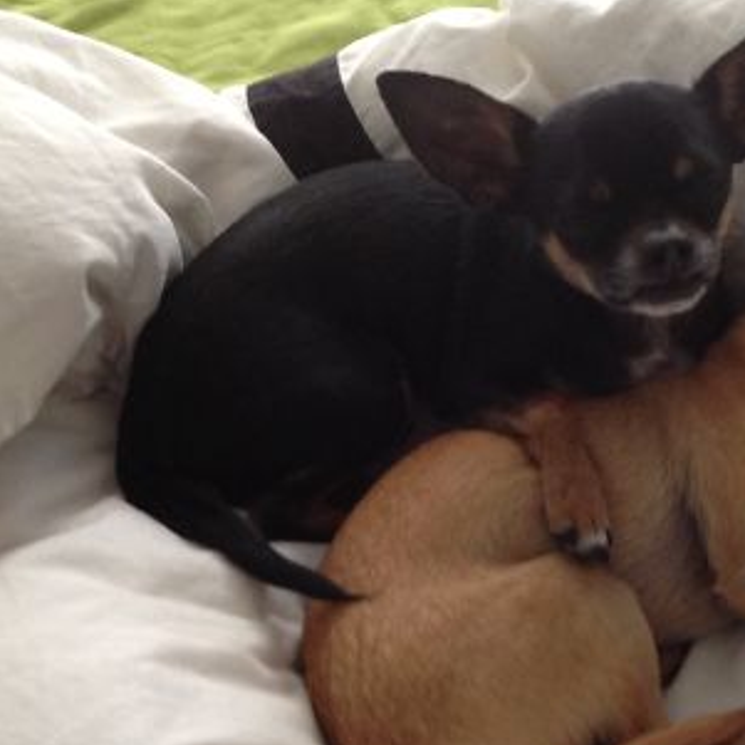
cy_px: 424
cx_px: 546
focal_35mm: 62
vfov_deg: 27.7
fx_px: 1510
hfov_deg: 27.4
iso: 200
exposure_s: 1/15
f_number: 2.4
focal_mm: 4.28
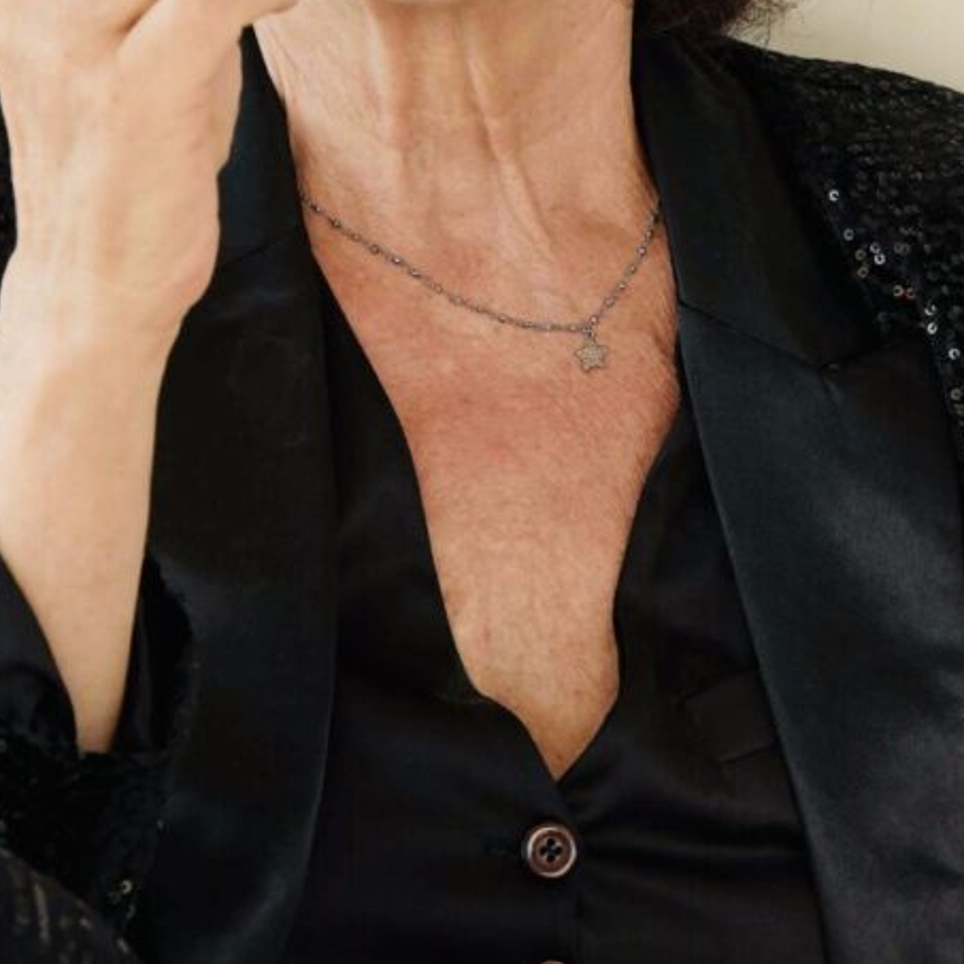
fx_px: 7278
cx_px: 399
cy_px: 37
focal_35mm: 231
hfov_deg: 7.6
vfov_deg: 7.5
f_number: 10
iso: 400
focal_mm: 92
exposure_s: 1/125
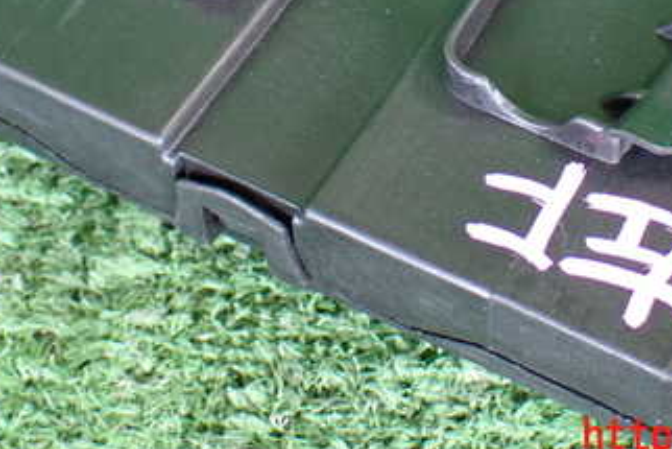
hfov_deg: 22.3
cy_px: -6
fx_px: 1699
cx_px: 428
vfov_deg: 14.8
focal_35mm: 91
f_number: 3.1
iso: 800
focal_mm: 8.4
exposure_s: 1/30
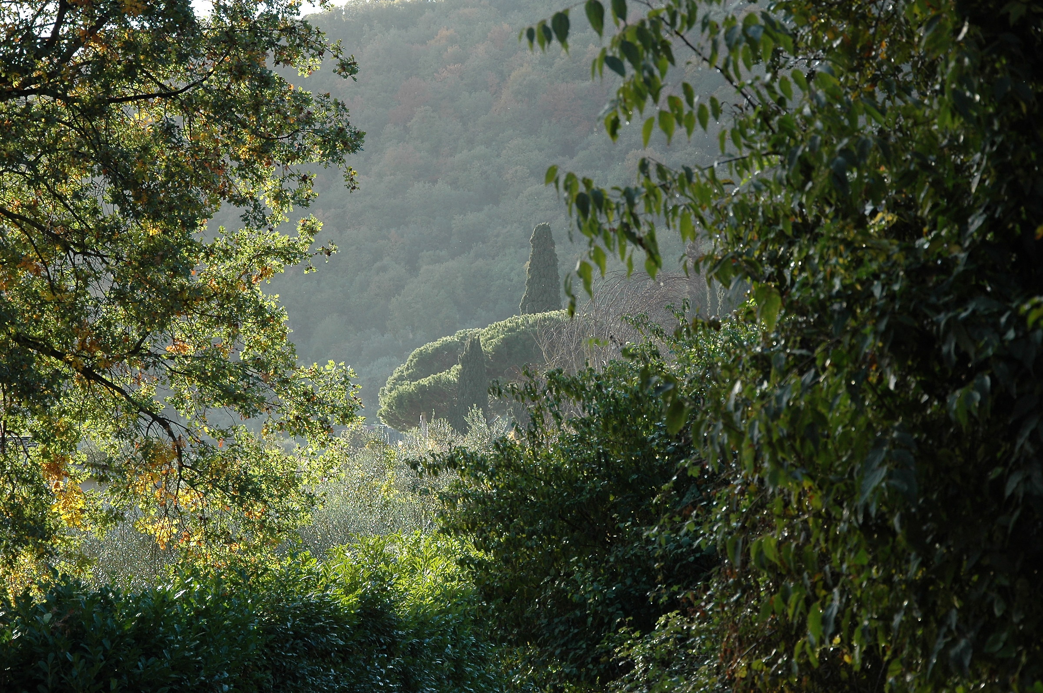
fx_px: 3039
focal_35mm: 105
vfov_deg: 13.0
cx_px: 522
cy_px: 346
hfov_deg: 19.5
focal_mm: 70
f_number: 5.6
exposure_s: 1/160
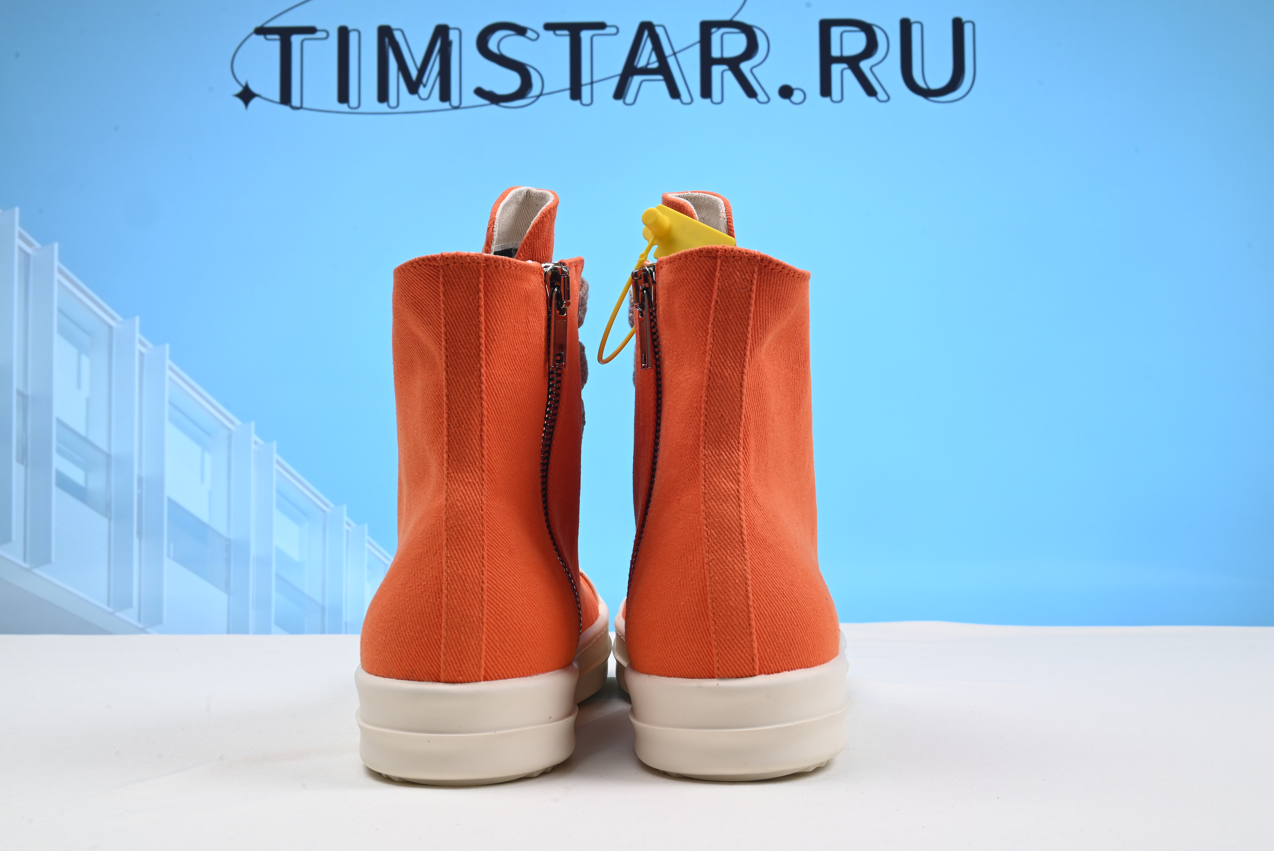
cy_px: 426
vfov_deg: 33.4
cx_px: 637
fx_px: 1416
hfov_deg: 48.4
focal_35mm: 40
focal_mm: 40
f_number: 16
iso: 100
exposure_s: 1/2.5
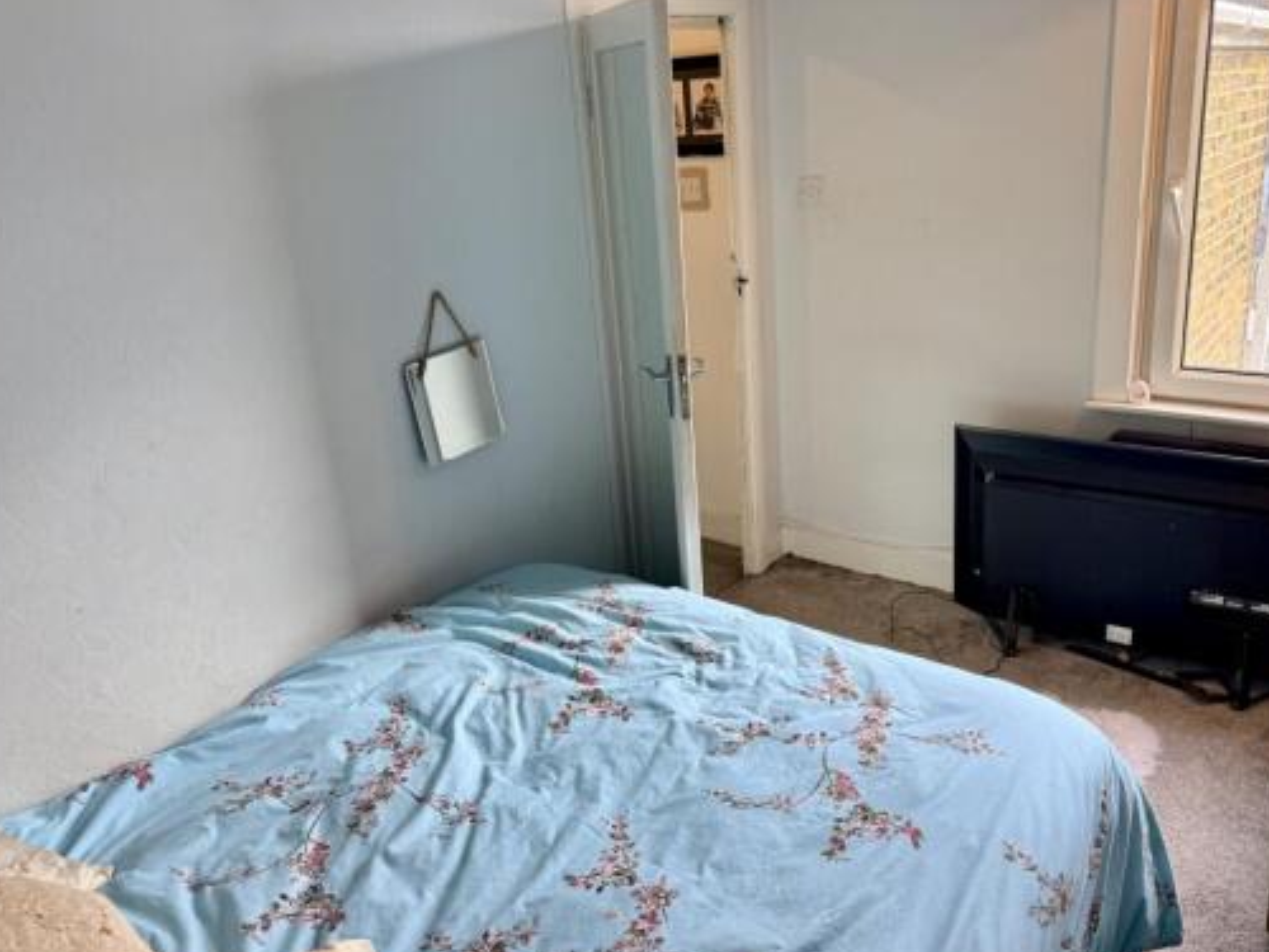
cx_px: 704
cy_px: 448
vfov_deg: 49.7
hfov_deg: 63.3
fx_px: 1026
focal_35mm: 28
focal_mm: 6.76
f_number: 1.78
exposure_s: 1/100
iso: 80
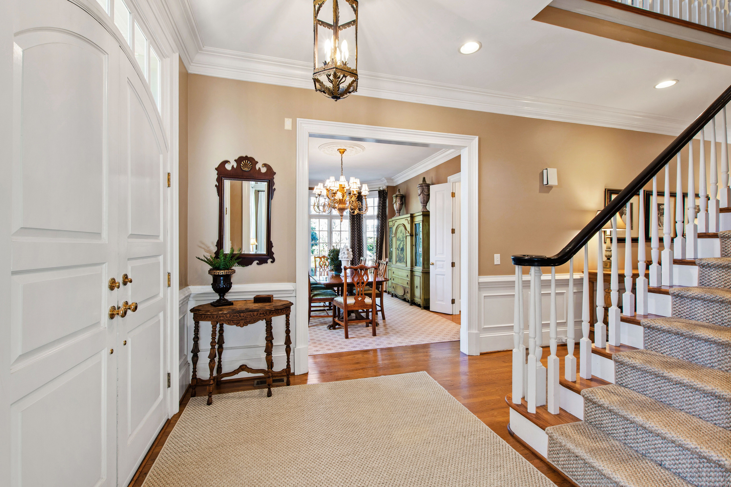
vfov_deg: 77.3
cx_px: 366
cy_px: 244
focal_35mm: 15
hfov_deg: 100.4
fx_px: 305
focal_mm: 10
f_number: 8
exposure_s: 1/1.25
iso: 100
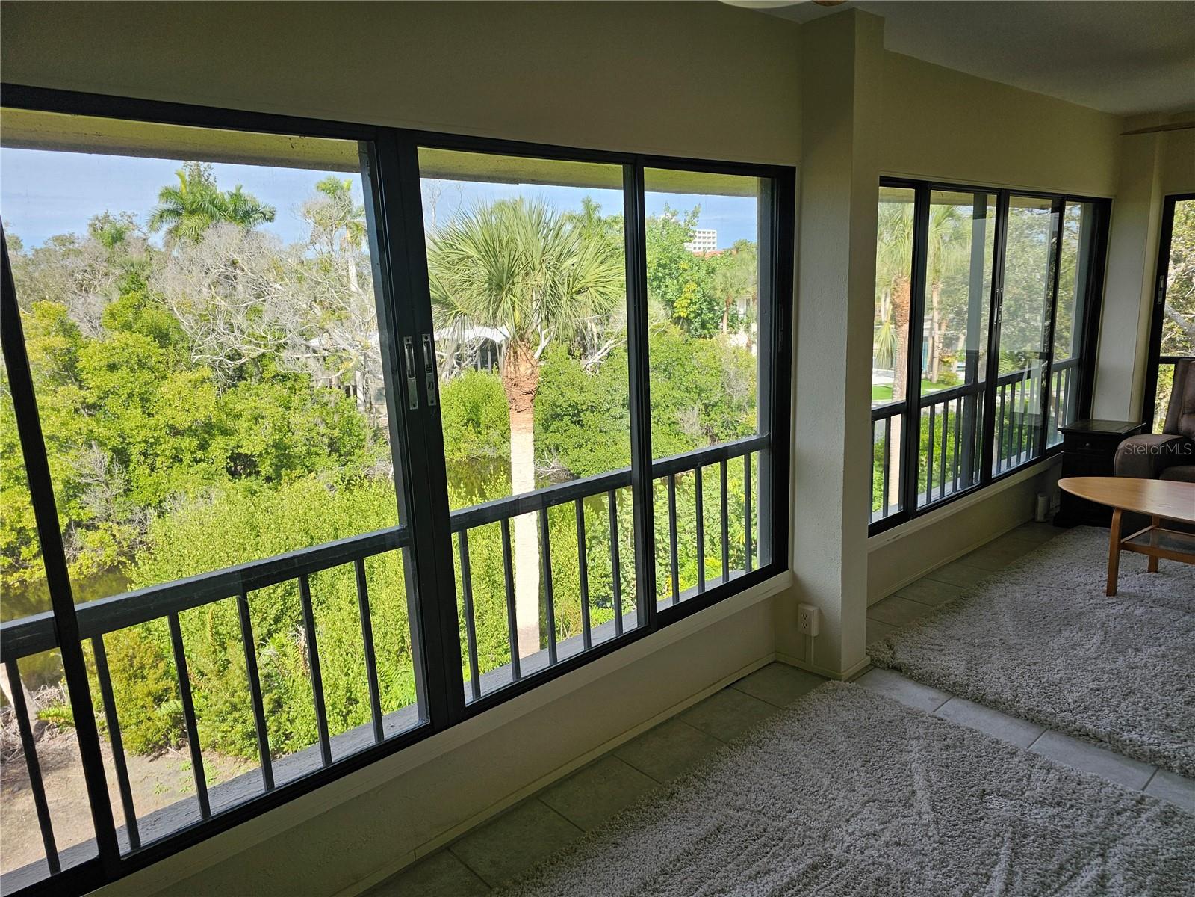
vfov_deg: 58.9
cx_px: 598
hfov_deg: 73.9
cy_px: 448
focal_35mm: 23
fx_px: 794
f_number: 1.7
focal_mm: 6.3
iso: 16
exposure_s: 1/249
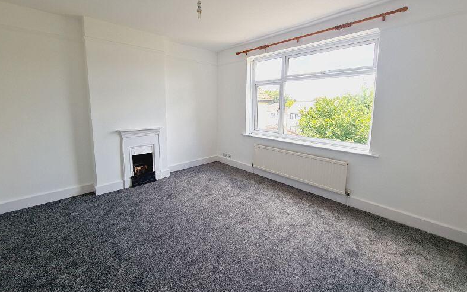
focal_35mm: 14
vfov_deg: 78.2
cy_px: 125
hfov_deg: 105.3
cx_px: 230
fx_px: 178
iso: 50
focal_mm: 2.2
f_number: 2.2
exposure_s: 1/143
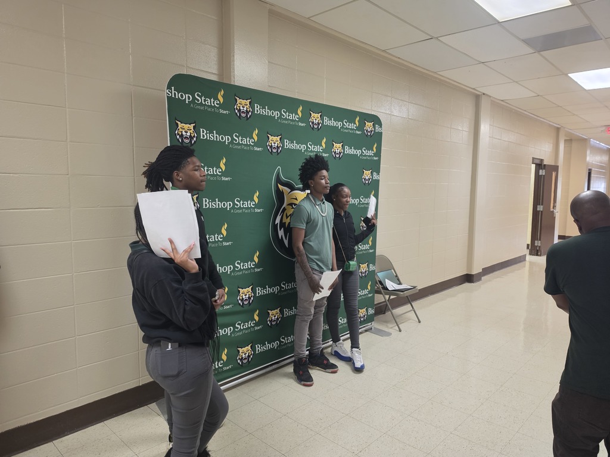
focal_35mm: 23
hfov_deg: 73.9
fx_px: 405
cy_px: 228
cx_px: 305
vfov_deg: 58.9
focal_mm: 6.5
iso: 250
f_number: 1.4
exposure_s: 1/120
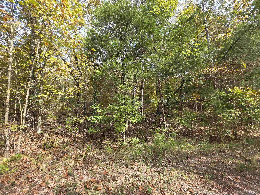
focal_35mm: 13
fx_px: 98
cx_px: 130
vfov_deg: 89.9
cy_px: 98
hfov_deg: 106.2
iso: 40
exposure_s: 1/273
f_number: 1.9
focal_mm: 2.2
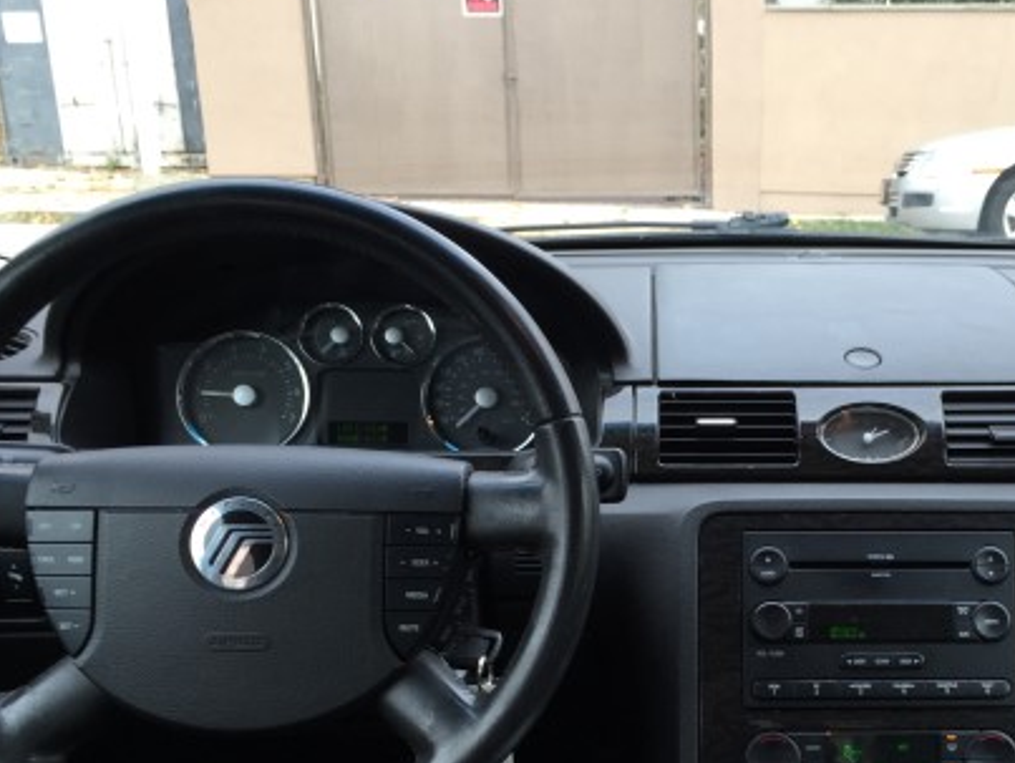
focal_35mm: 46
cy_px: 564
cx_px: 720
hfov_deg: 40.4
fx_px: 1350
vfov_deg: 31.1
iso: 32
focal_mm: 4.15
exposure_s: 1/126
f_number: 2.2
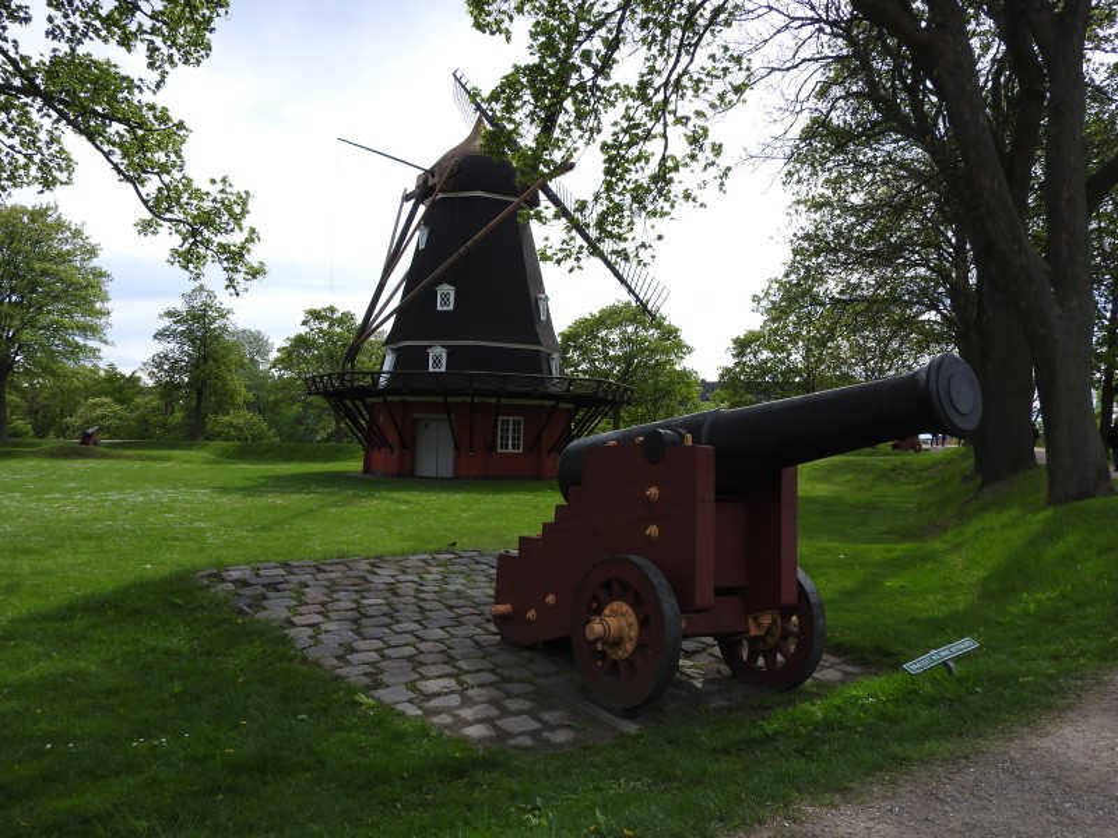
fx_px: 969
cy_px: 419
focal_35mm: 30
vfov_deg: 46.8
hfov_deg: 60.0
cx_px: 559
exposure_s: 1/1000
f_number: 3.5
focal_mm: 5.4
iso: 100
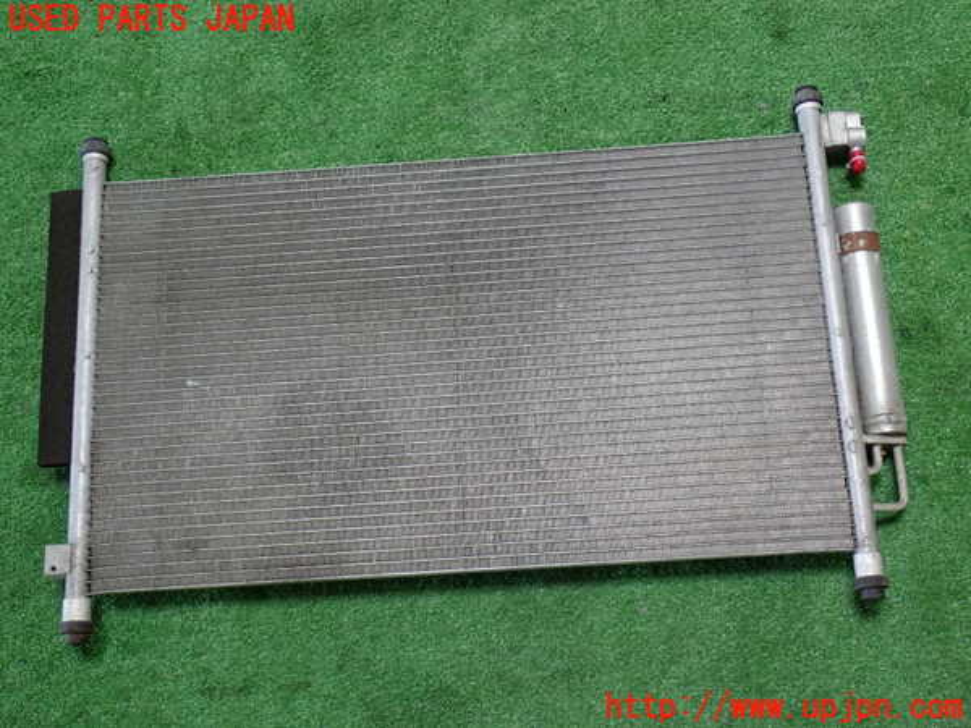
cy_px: 364
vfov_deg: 30.9
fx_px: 1318
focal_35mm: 47
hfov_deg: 40.4
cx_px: 486
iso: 250
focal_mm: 8.4
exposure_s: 1/50
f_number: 3.1
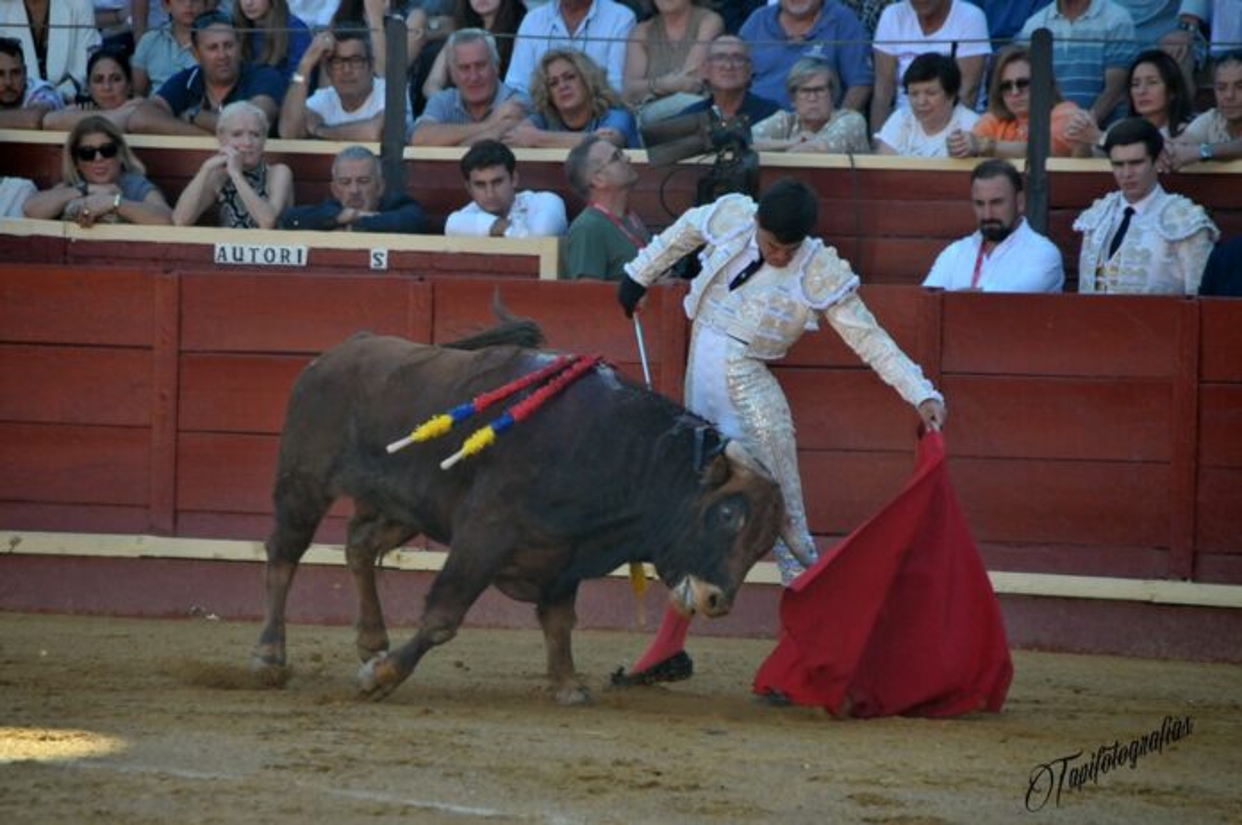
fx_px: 10335
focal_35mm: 300
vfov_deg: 4.6
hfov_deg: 6.9
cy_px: 412
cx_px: 621
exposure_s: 1/1000
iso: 900
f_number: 5.6
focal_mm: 200
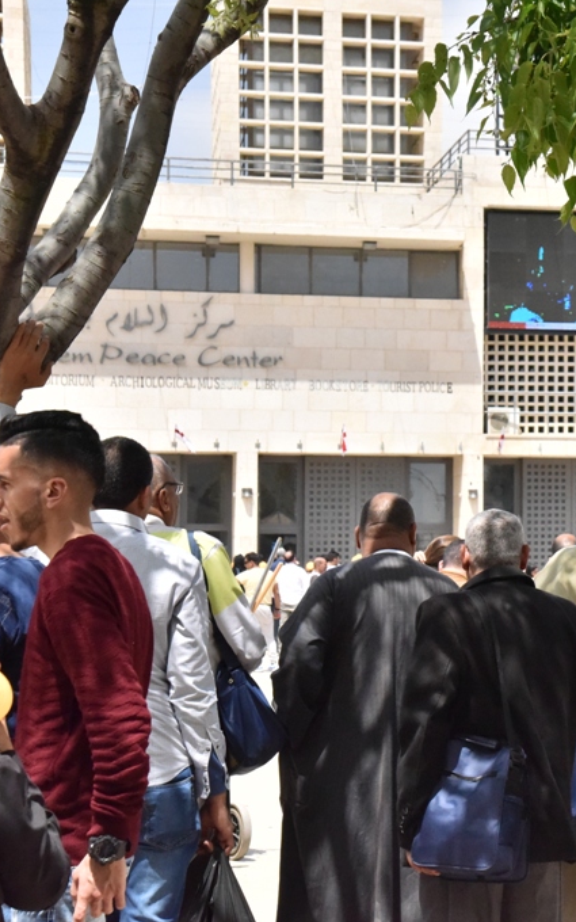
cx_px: 557
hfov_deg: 14.5
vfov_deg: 23.3
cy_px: 462
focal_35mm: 89
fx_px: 2235
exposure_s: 1/8000
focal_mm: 58
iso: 5000
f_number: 10
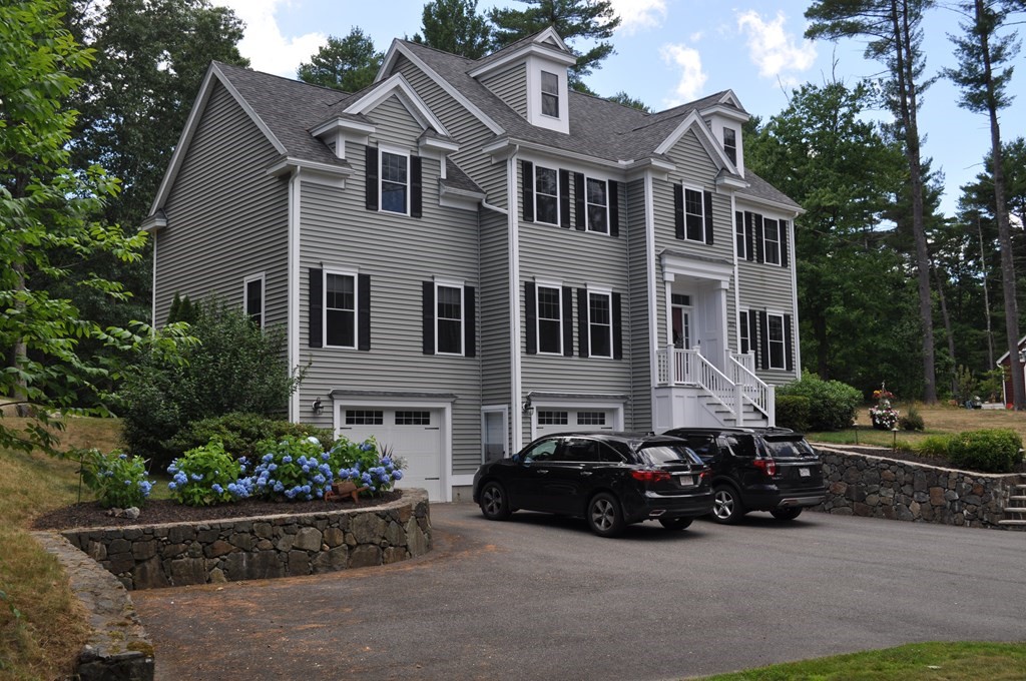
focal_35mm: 36
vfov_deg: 36.8
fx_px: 1025
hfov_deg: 53.2
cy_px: 340
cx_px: 513
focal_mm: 24
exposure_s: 1/250
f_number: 7.1
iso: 200
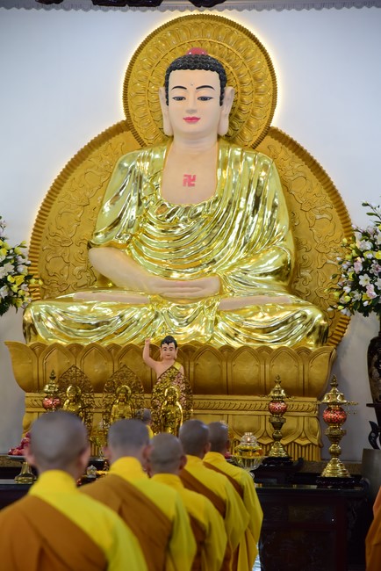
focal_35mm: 120
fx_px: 1903
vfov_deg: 17.1
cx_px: 190
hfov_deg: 11.4
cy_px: 286
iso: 2000
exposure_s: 1/80
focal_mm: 120
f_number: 5
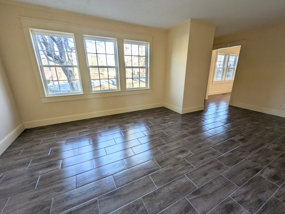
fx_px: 107
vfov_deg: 90.1
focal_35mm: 13
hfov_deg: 106.1
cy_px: 107
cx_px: 142
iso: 41
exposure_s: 1/82.8
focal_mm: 1.95
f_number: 2.2
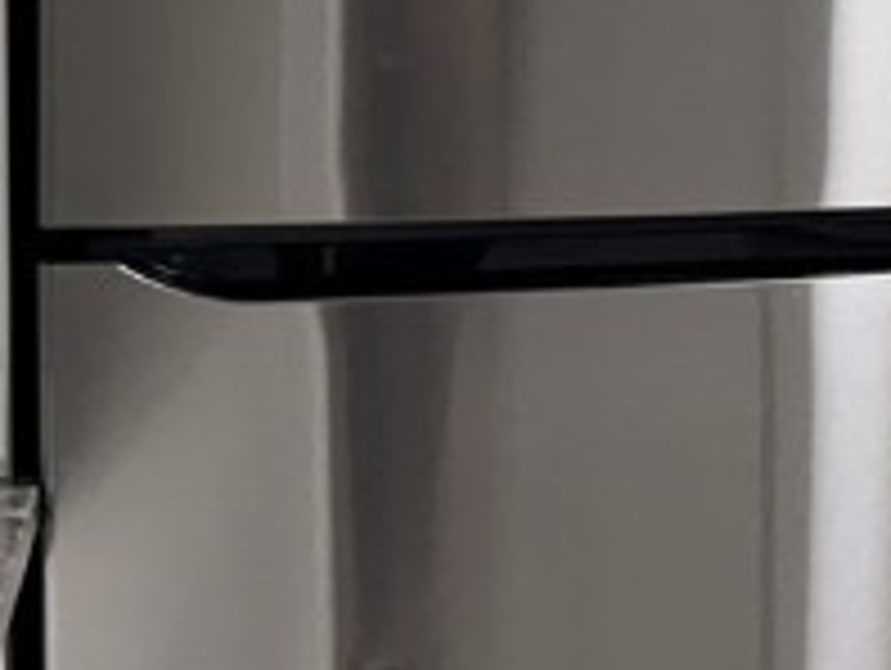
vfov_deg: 11.8
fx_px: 3196
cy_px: -27
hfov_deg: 12.0
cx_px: 2290
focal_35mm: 124
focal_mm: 6.76
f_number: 1.78
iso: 200
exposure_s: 1/120
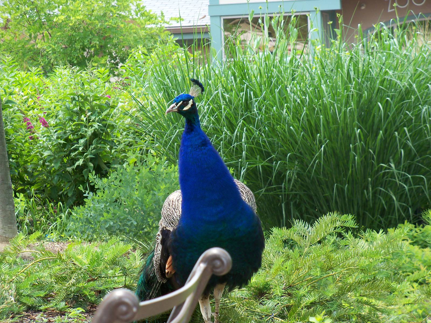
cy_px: 162
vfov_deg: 10.2
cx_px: 216
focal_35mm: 146
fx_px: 1818
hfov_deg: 13.5
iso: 100
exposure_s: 1/125
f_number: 4.3
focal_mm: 25.8
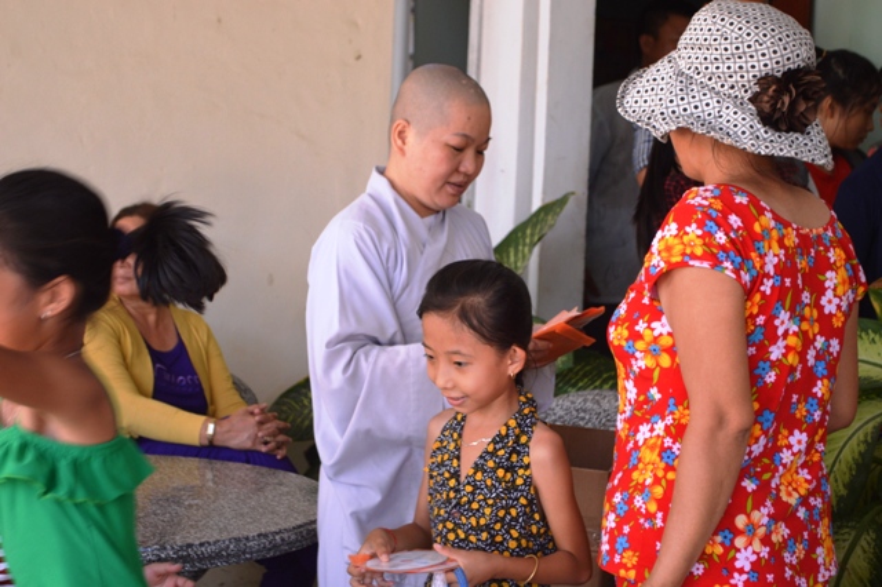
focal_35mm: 72
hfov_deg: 28.1
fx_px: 1763
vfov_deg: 18.9
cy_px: 294
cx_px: 441
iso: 400
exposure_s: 1/125
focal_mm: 48
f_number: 5.6
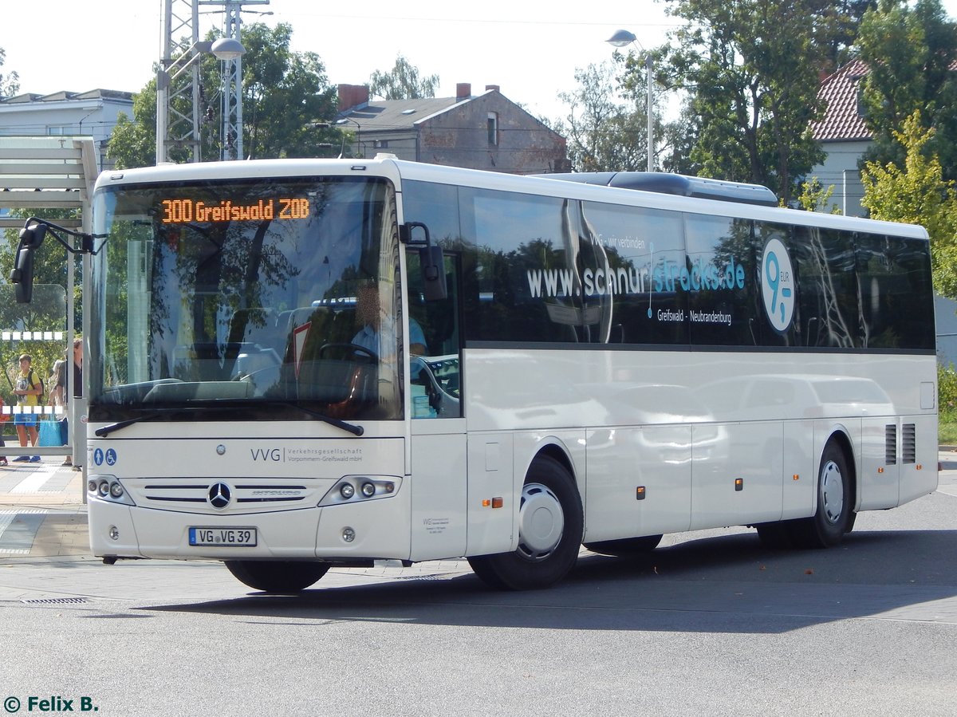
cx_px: 478
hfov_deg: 17.3
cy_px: 358
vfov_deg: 13.0
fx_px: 3150
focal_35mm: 114
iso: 125
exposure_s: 1/500
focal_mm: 20.5
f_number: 4.6
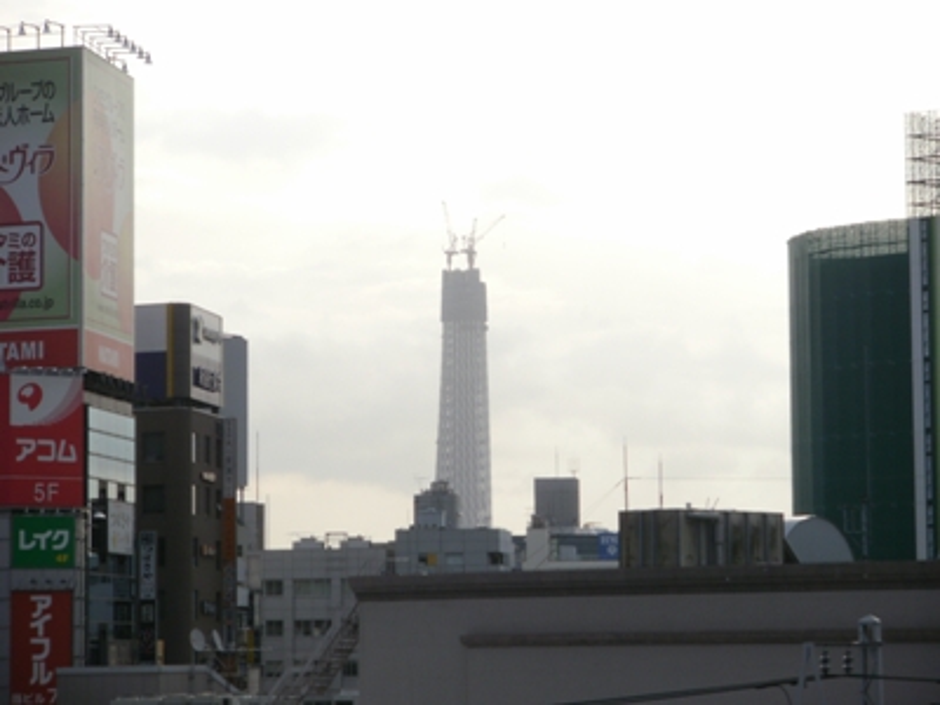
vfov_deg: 10.0
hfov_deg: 13.3
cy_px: 352
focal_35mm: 149
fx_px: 4046
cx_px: 470
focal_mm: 26
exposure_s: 1/500
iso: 100
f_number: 5.4
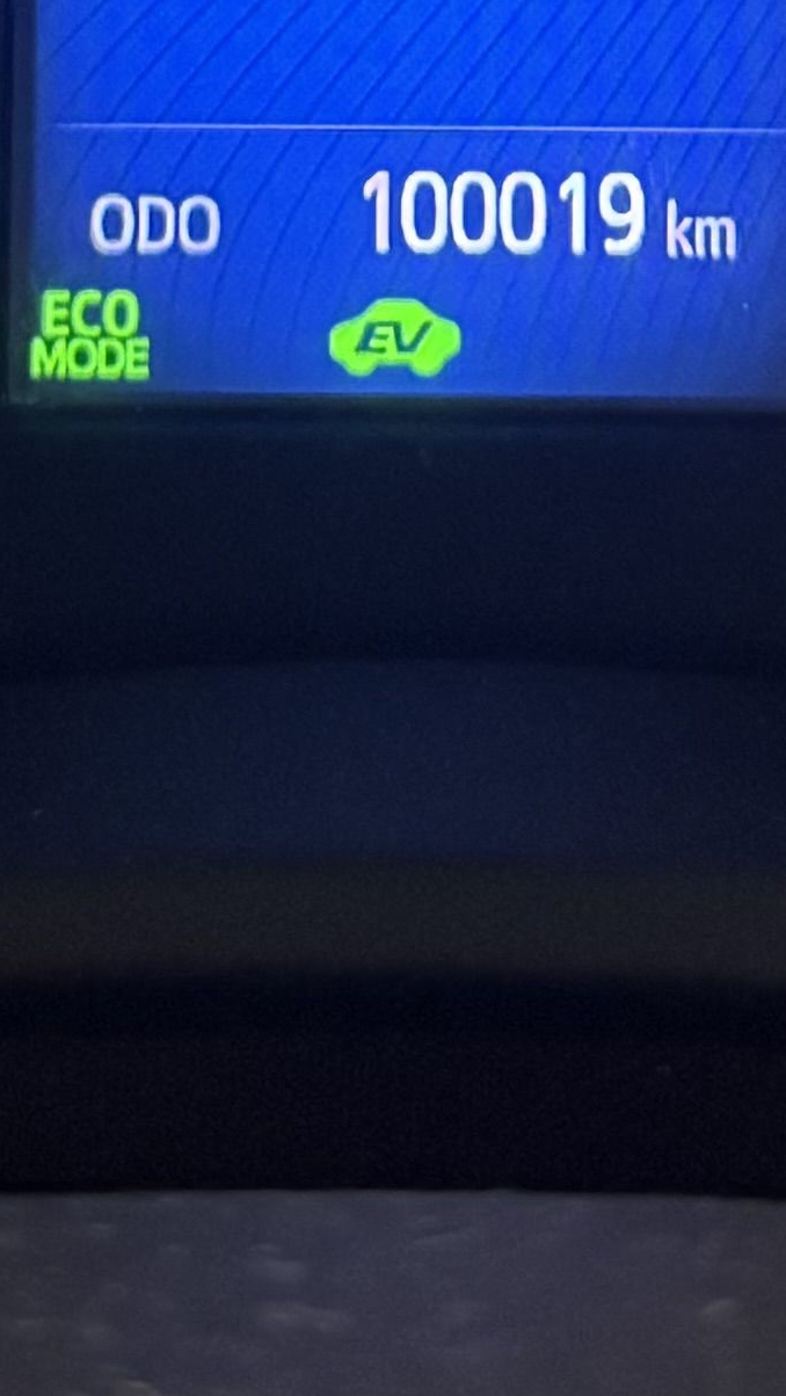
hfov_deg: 9.8
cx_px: 304
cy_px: -638
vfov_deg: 16.0
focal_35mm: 124
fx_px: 4591
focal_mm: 6.76
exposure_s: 1/59
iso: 640
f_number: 1.78
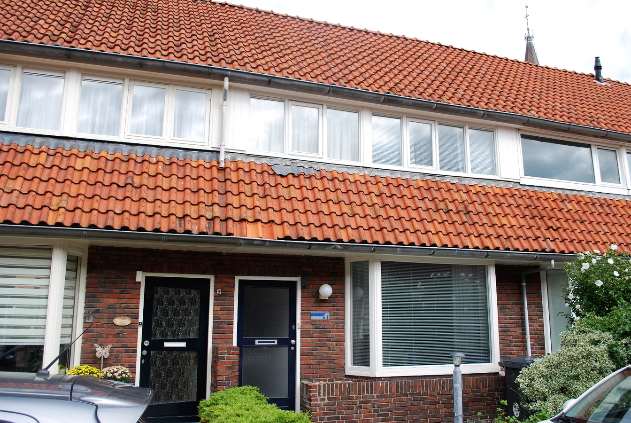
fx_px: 527
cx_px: 316
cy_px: 212
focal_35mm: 30
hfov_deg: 61.9
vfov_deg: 43.7
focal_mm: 20
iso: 100
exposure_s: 1/200
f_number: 7.1
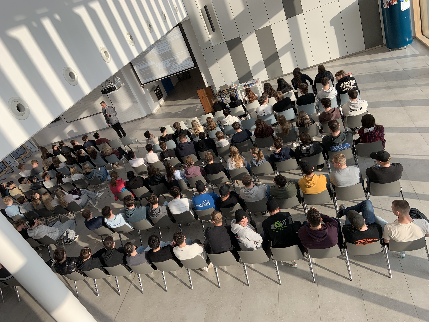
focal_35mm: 26
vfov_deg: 53.1
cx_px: 214
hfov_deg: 67.3
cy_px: 161
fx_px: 322
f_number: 1.8
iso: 25
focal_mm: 4.25
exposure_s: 1/302
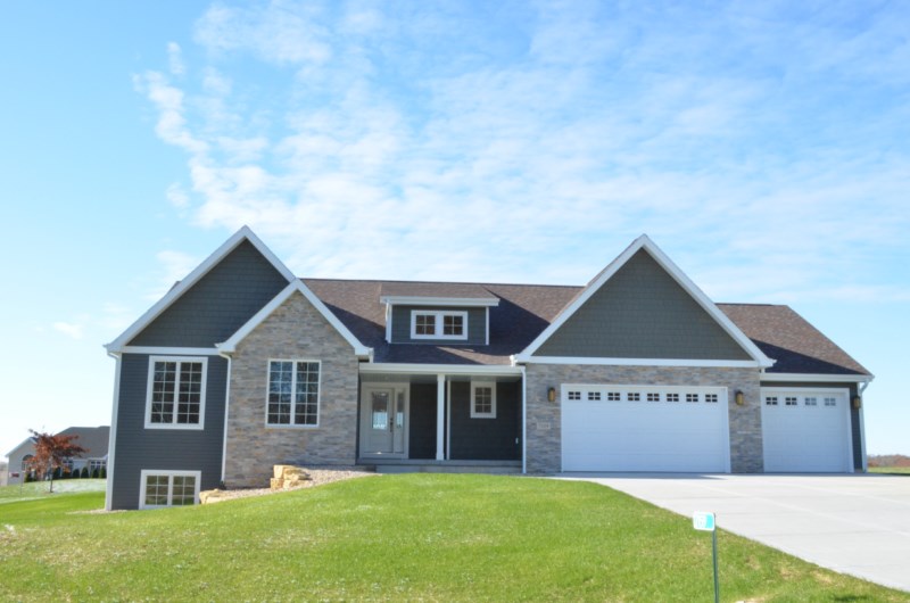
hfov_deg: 57.3
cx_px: 455
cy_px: 302
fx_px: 833
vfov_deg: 39.8
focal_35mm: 33
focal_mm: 22
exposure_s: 1/200
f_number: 25
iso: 1600
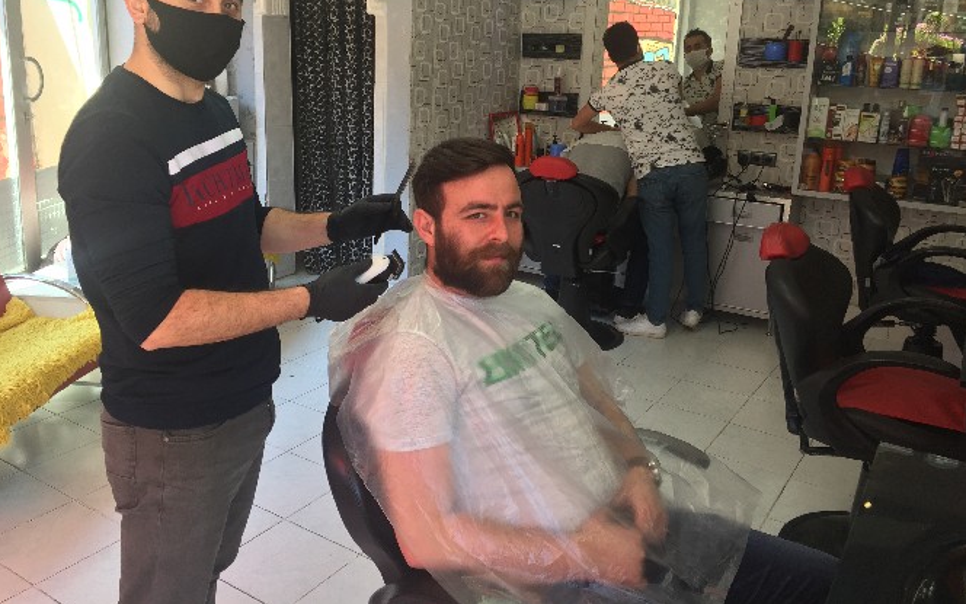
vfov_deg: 40.4
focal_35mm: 31
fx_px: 816
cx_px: 482
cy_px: 243
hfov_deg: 61.2
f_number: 2.2
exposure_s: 1/50
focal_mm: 4.15
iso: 40
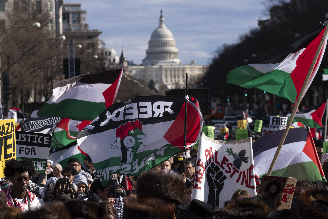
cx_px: 164
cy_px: 110
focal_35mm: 187
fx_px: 1704
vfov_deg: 7.3
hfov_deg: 11.0
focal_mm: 187
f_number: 9
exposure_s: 1/640
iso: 100
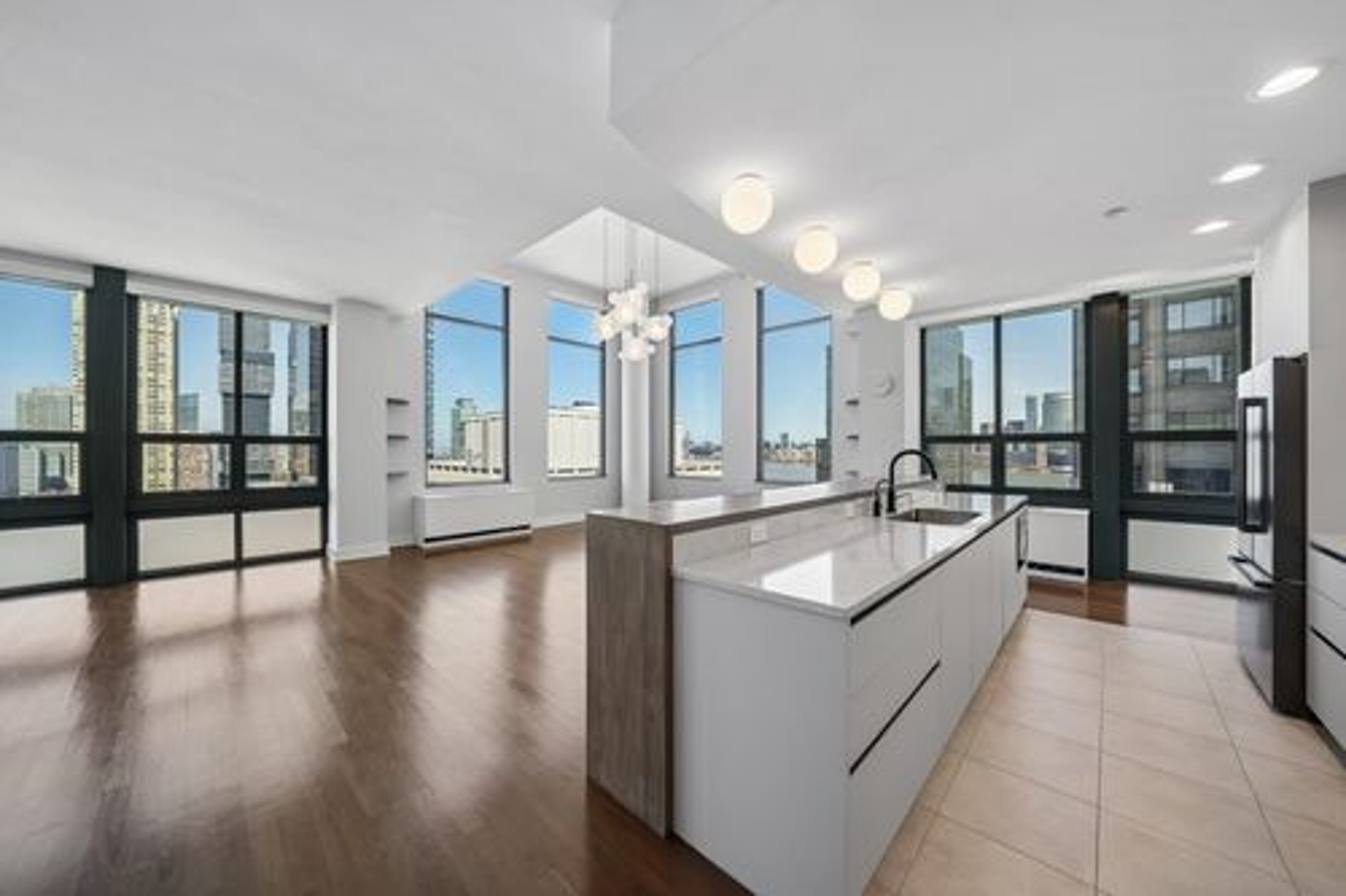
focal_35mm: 12
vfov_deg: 90.0
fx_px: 448
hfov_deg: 112.6
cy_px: 448
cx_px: 673
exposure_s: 1/15
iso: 100
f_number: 10
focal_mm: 12
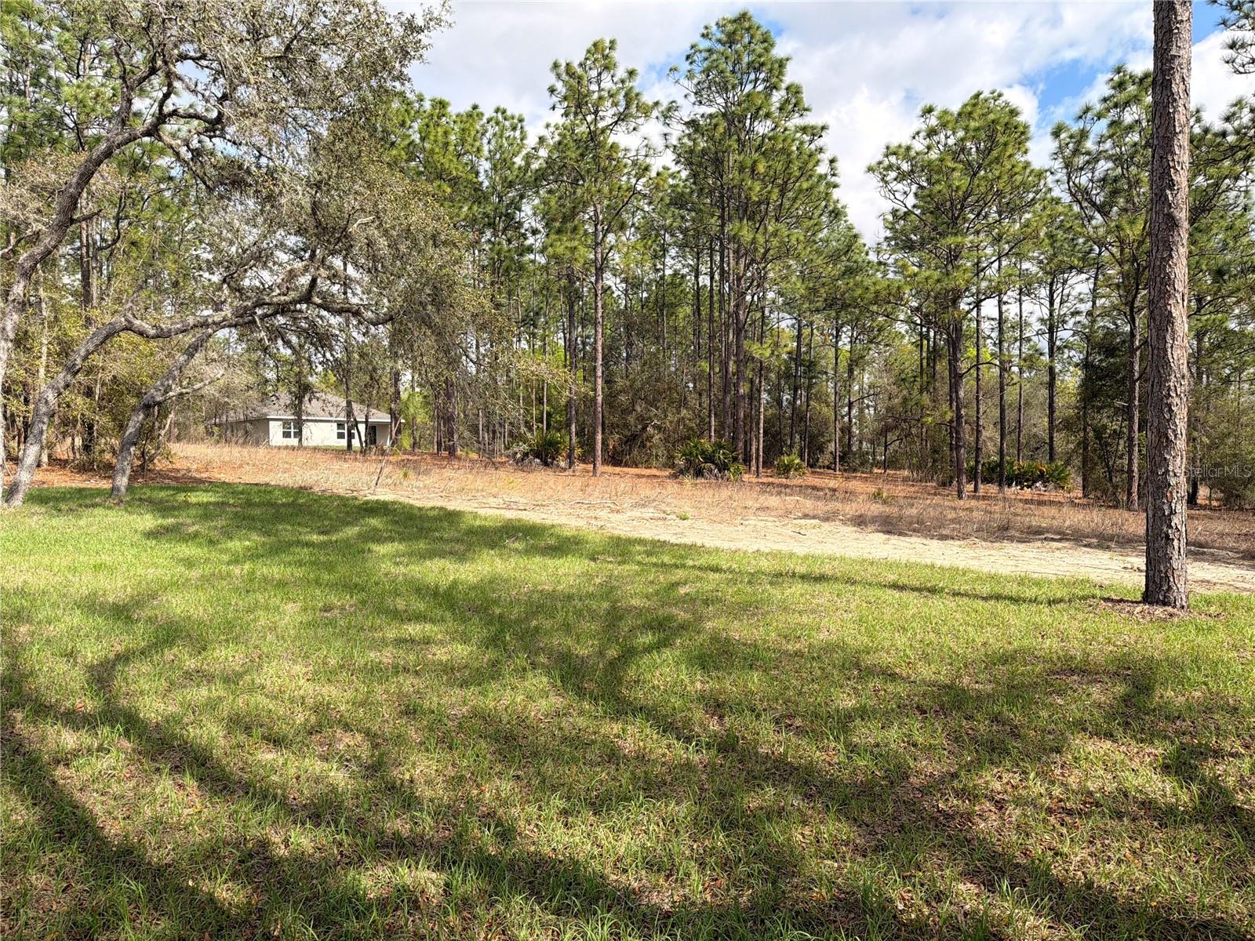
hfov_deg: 71.6
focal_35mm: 24
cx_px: 628
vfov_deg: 56.8
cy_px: 470
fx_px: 870
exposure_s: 1/3759
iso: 100
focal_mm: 6.76
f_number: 1.78
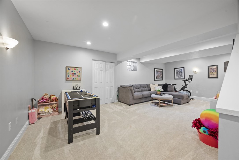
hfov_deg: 104.2
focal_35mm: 14
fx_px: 93
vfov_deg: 81.2
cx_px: 120
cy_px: 80
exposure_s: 1.3
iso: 400
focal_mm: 14
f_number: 8
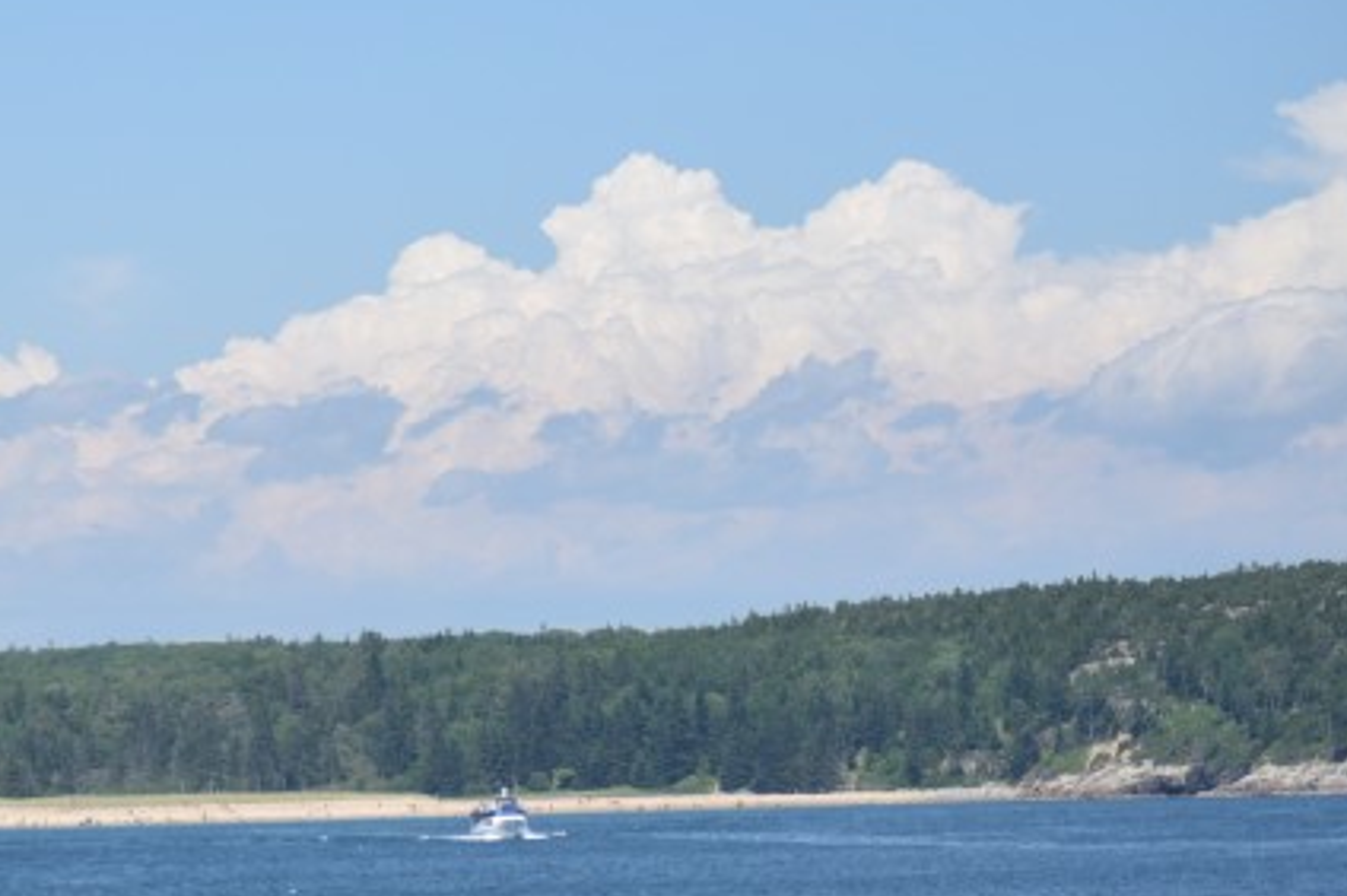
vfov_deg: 6.5
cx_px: -219
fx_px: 7861
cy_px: 702
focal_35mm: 210
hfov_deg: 9.7
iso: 100
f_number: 4
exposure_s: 1/1000
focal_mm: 55
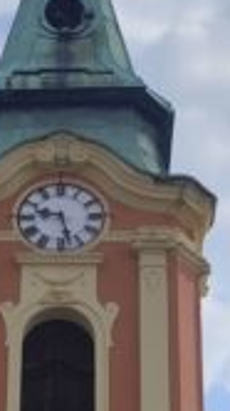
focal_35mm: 116
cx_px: 45
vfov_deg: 16.6
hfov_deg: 10.4
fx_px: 1262
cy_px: 639
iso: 50
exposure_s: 1/2847
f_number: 1.65
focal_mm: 6.19
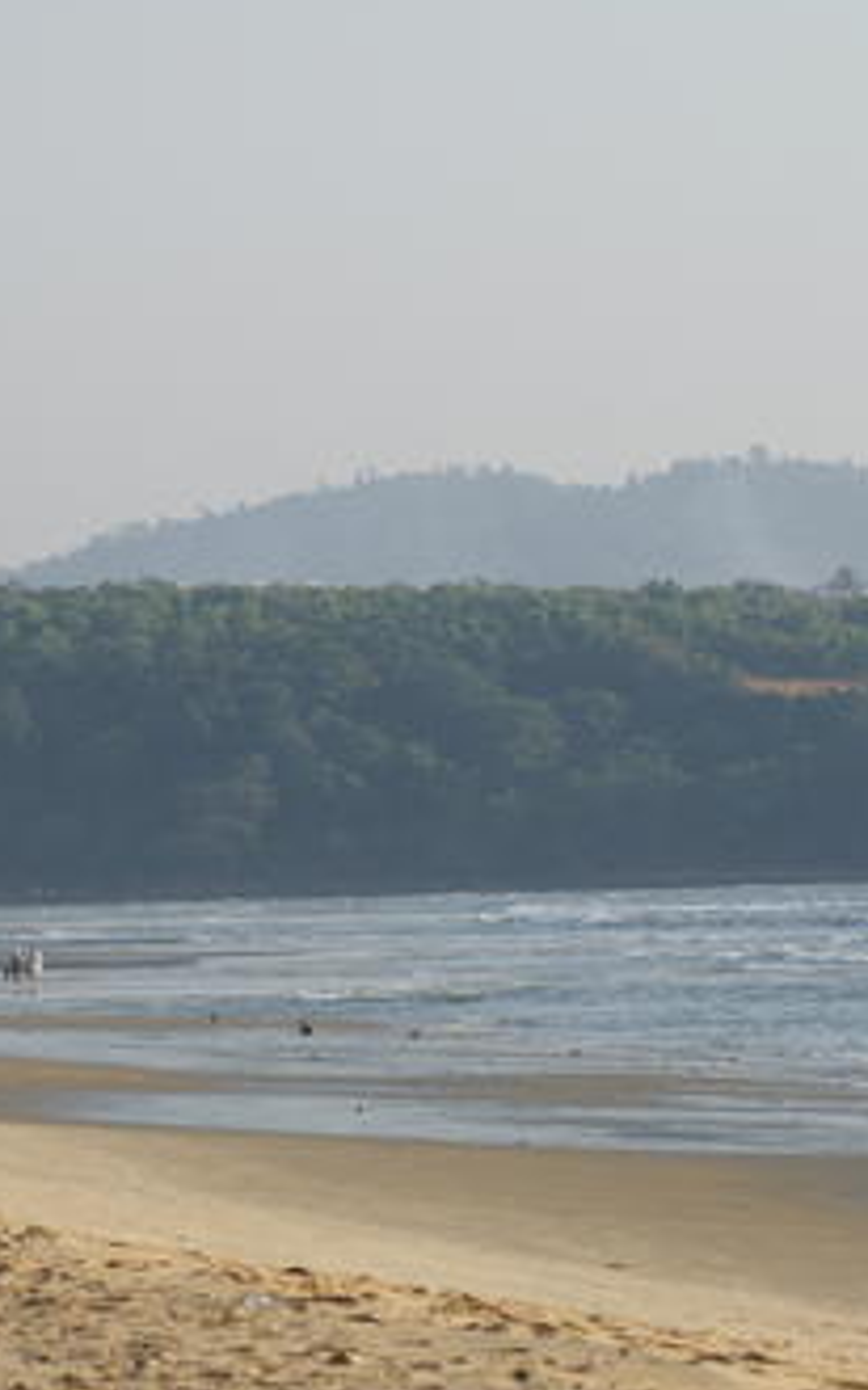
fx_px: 11213
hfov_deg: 4.4
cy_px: 741
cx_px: 447
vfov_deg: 7.1
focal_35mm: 296
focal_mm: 100
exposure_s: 1/1000
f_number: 6.3
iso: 200
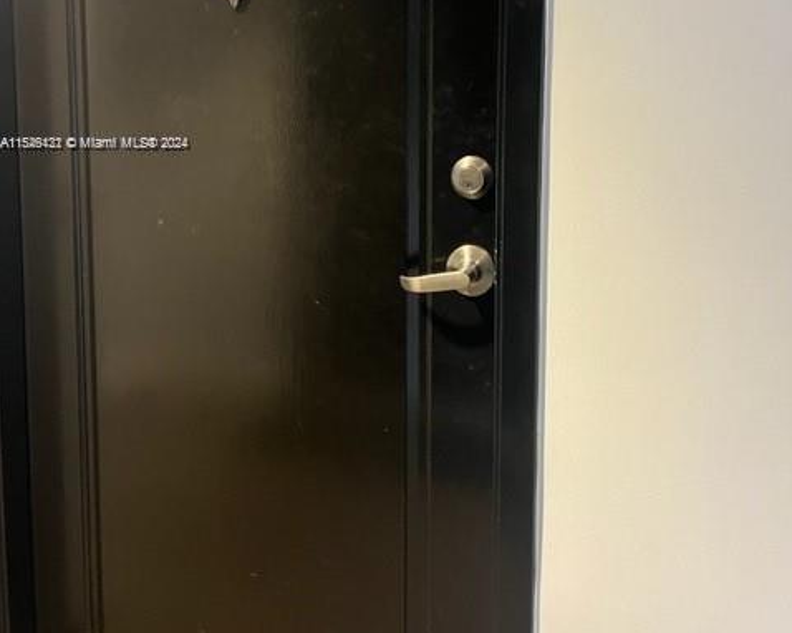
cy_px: 144
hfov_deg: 52.9
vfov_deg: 41.8
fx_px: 797
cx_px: 396
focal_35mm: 34
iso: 500
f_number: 1.5
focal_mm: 5.7
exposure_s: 1/40
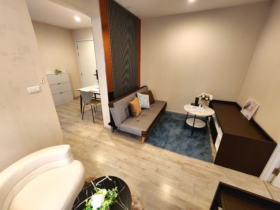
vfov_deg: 89.9
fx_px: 105
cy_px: 105
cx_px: 140
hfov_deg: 106.2
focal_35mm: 13
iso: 400
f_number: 2.2
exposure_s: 1/33
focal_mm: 2.2
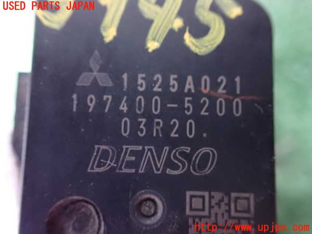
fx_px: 270
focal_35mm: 30
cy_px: 117
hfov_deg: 60.0
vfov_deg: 46.8
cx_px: 156
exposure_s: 1/25
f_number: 2.3
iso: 1600
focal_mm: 5.4
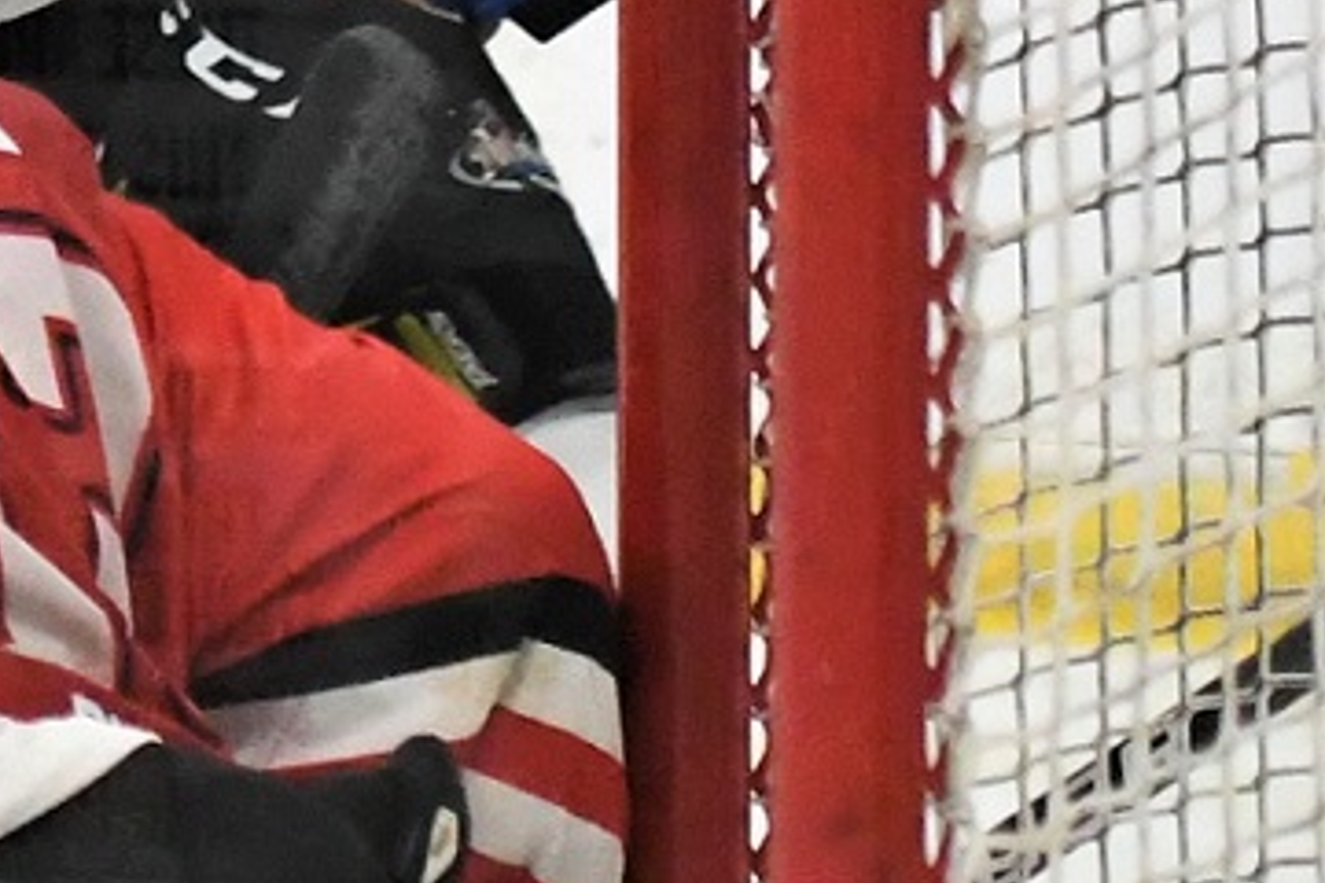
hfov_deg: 5.1
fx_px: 14611
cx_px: -1053
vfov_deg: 3.5
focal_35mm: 397
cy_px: 644
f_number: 2.8
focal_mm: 70
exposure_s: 1/1000
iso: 4500
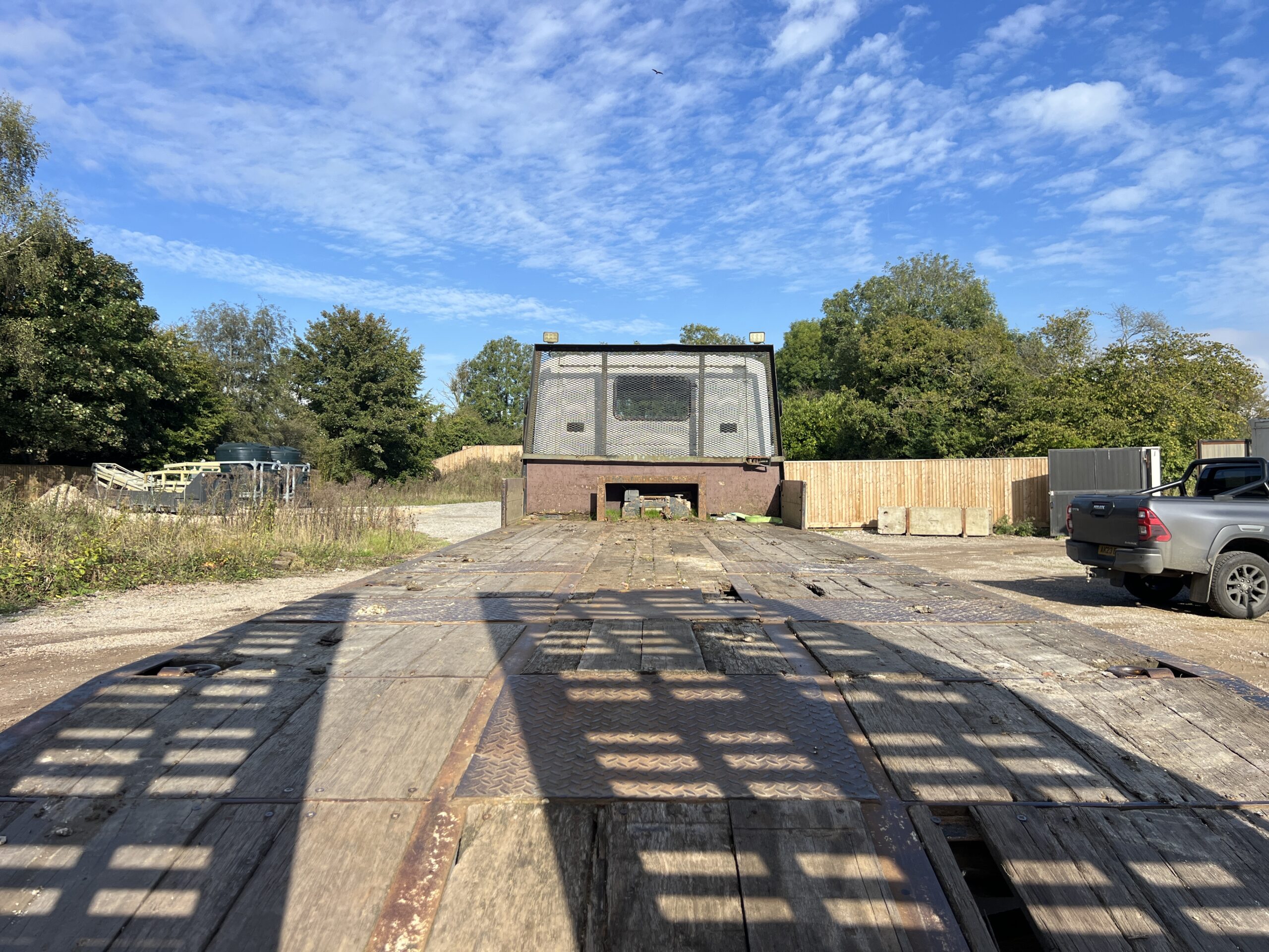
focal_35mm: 26
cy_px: 476
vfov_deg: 53.1
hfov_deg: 67.3
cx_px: 634
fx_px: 953
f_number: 1.5
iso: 50
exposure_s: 1/3704
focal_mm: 5.7
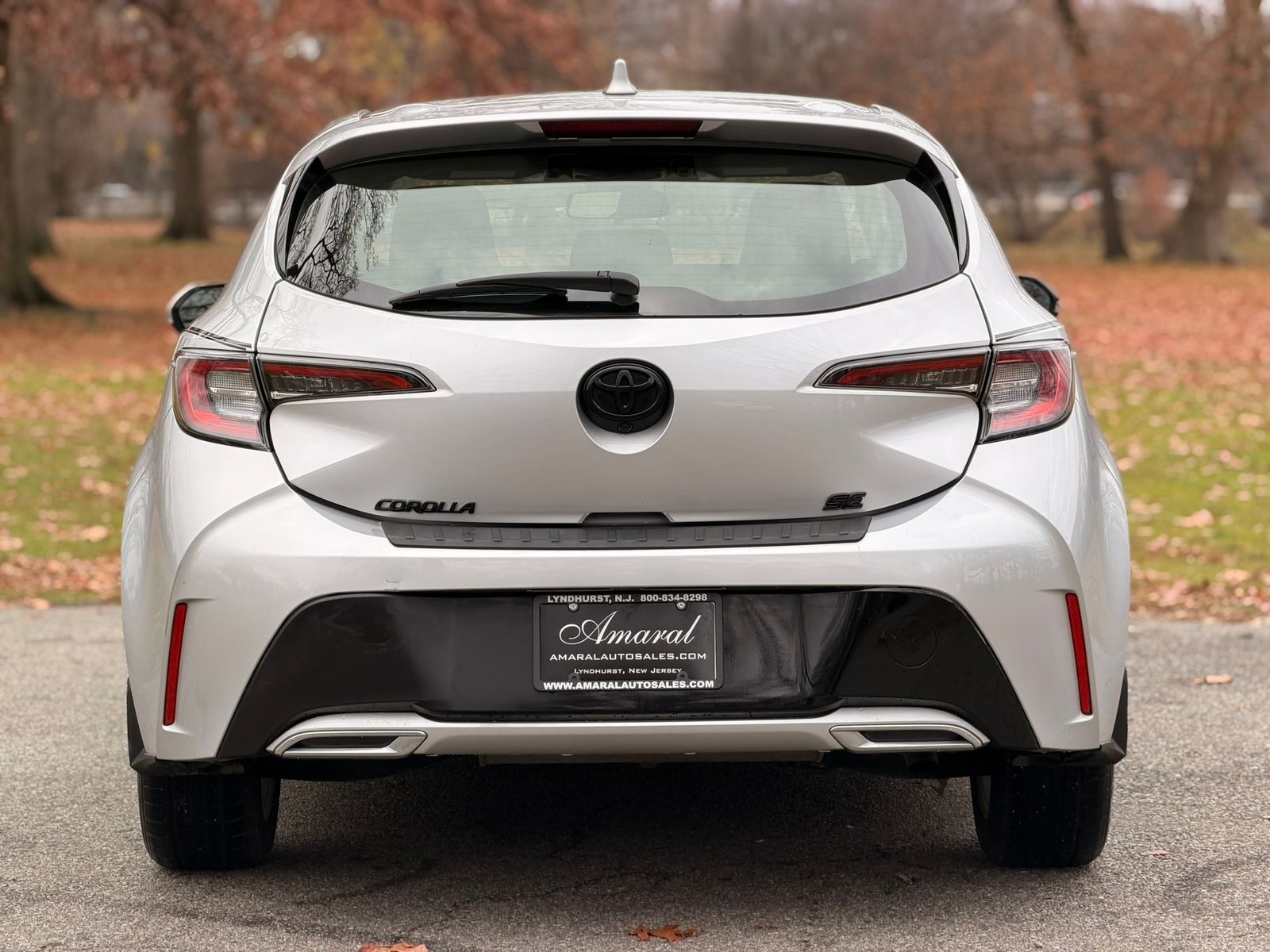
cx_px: 635
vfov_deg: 14.8
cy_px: 476
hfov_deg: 19.6
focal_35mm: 100
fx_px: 3669
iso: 40
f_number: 2.8
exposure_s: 1/128
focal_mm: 16.89
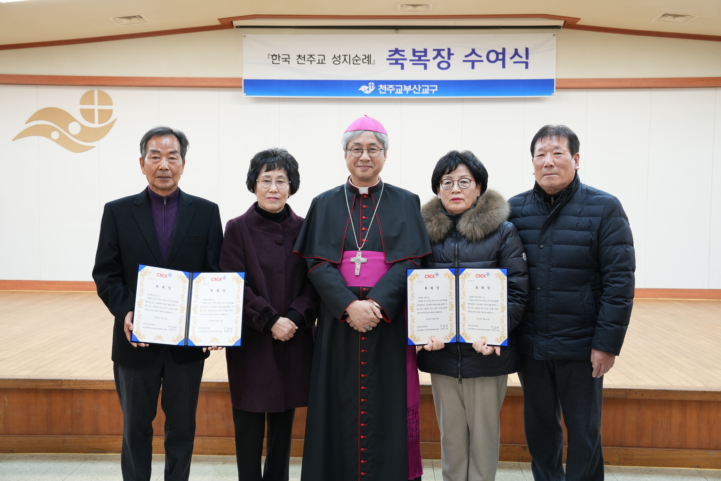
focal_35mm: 37
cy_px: 240
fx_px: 741
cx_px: 360
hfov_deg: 51.9
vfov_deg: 35.9
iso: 320
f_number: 4.5
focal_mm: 37
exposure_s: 1/15
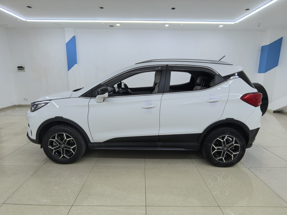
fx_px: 158
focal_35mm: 19
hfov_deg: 84.7
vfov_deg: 68.7
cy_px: 108
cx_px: 144
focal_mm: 1.9
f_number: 2.2
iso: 80
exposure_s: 1/100
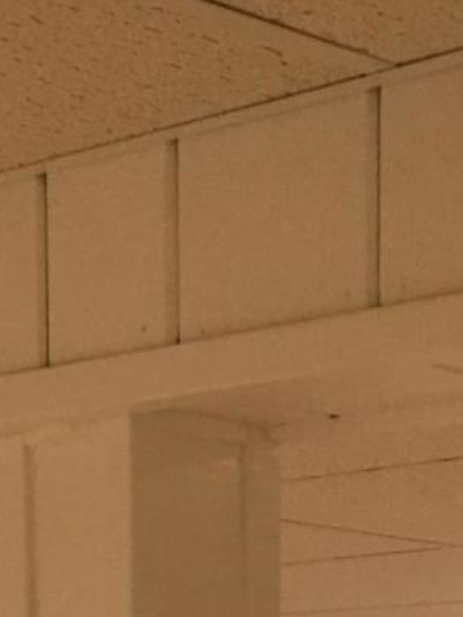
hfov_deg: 10.2
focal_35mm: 146
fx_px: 2602
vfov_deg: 11.9
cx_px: 301
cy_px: 1278
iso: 100
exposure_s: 1/30
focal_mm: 4.15
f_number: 2.2
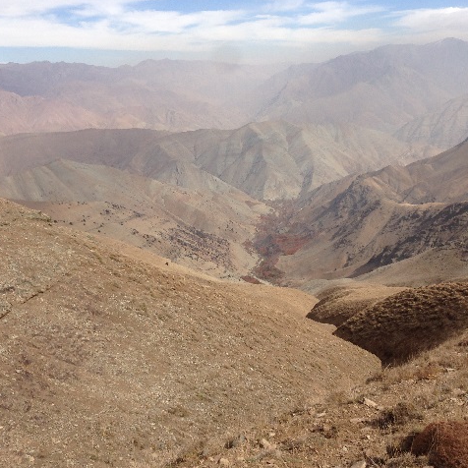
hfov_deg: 41.4
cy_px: 237
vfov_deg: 41.9
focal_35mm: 40
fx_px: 612
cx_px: 309
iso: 50
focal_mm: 4.12
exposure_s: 1/1695
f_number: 2.4
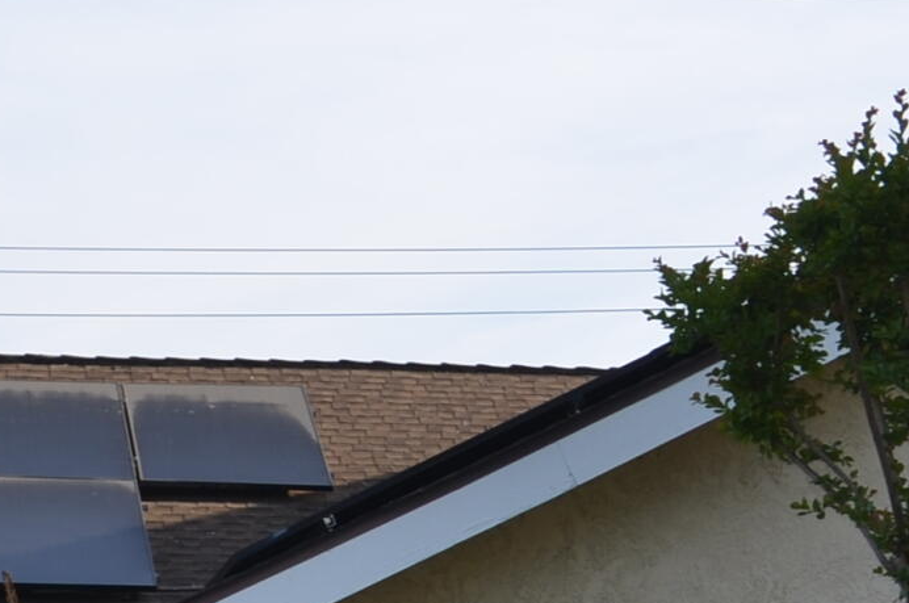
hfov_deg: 9.9
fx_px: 5243
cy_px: 719
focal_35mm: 208
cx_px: 631
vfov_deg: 6.5
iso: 100
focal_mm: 32
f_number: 5.6
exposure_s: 1/250
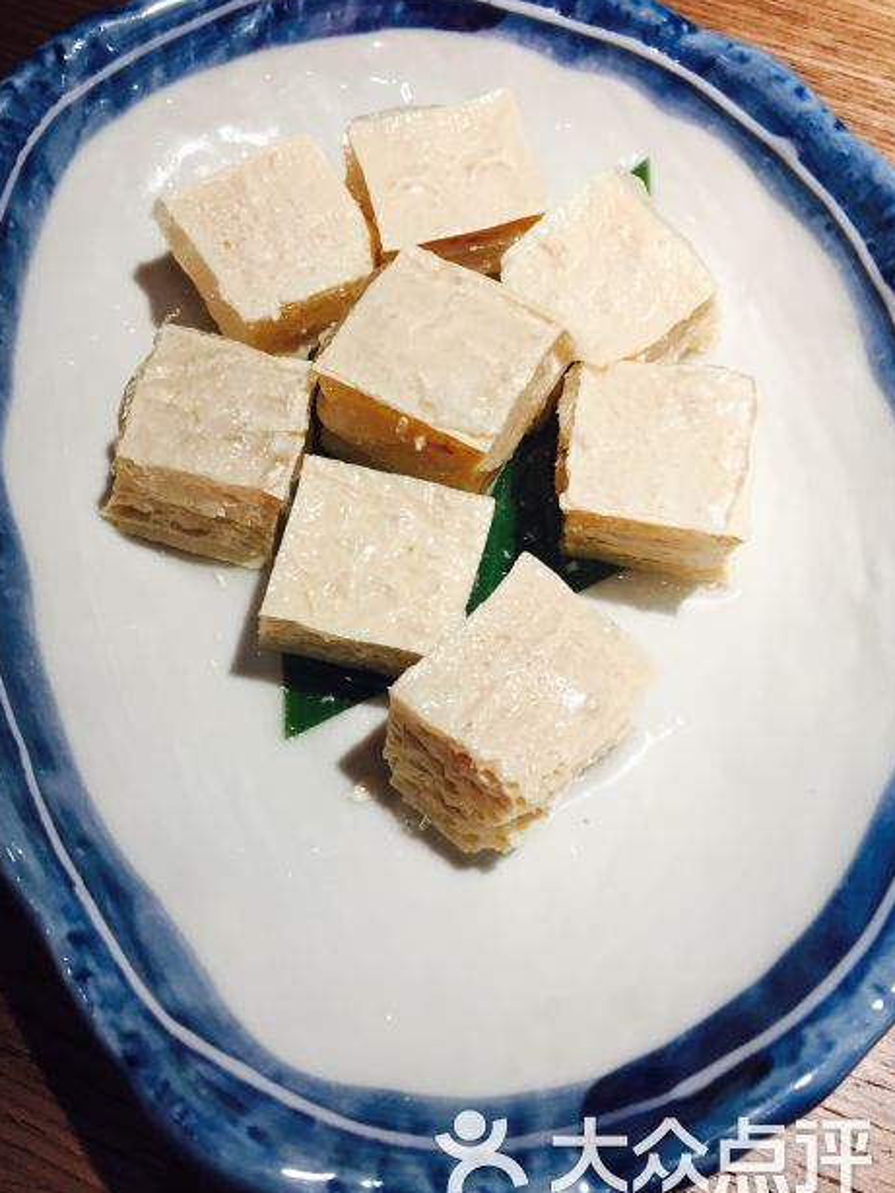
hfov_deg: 42.9
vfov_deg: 55.4
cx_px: 413
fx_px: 1138
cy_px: 578
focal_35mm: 33
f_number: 2.2
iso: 80
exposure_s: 1/33
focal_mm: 4.15
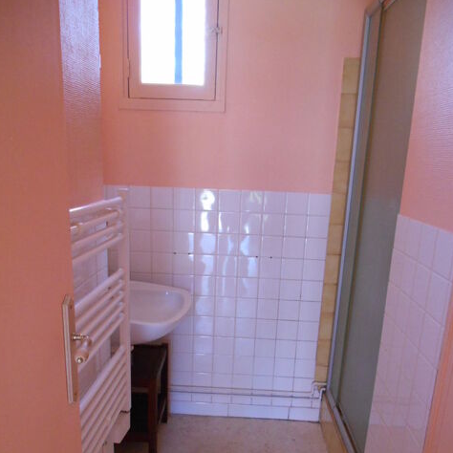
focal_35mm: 31
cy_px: 287
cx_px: 226
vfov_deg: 51.9
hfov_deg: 52.5
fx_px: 459
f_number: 3.4
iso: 400
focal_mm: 4.7
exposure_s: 1/30
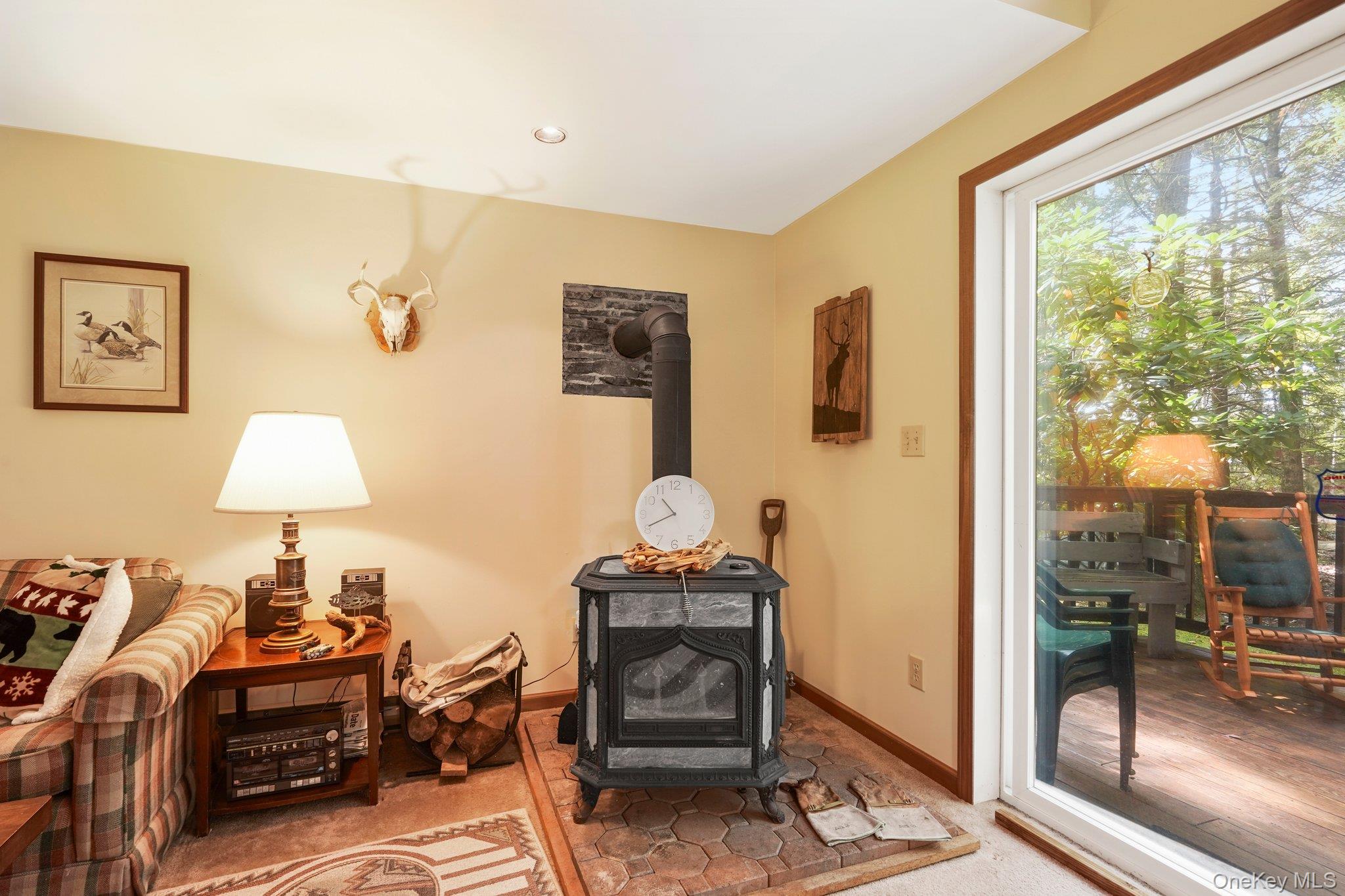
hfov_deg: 96.7
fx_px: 598
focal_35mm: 16
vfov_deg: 73.7
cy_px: 448
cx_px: 672
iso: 320
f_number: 9
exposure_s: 1.6
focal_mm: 16
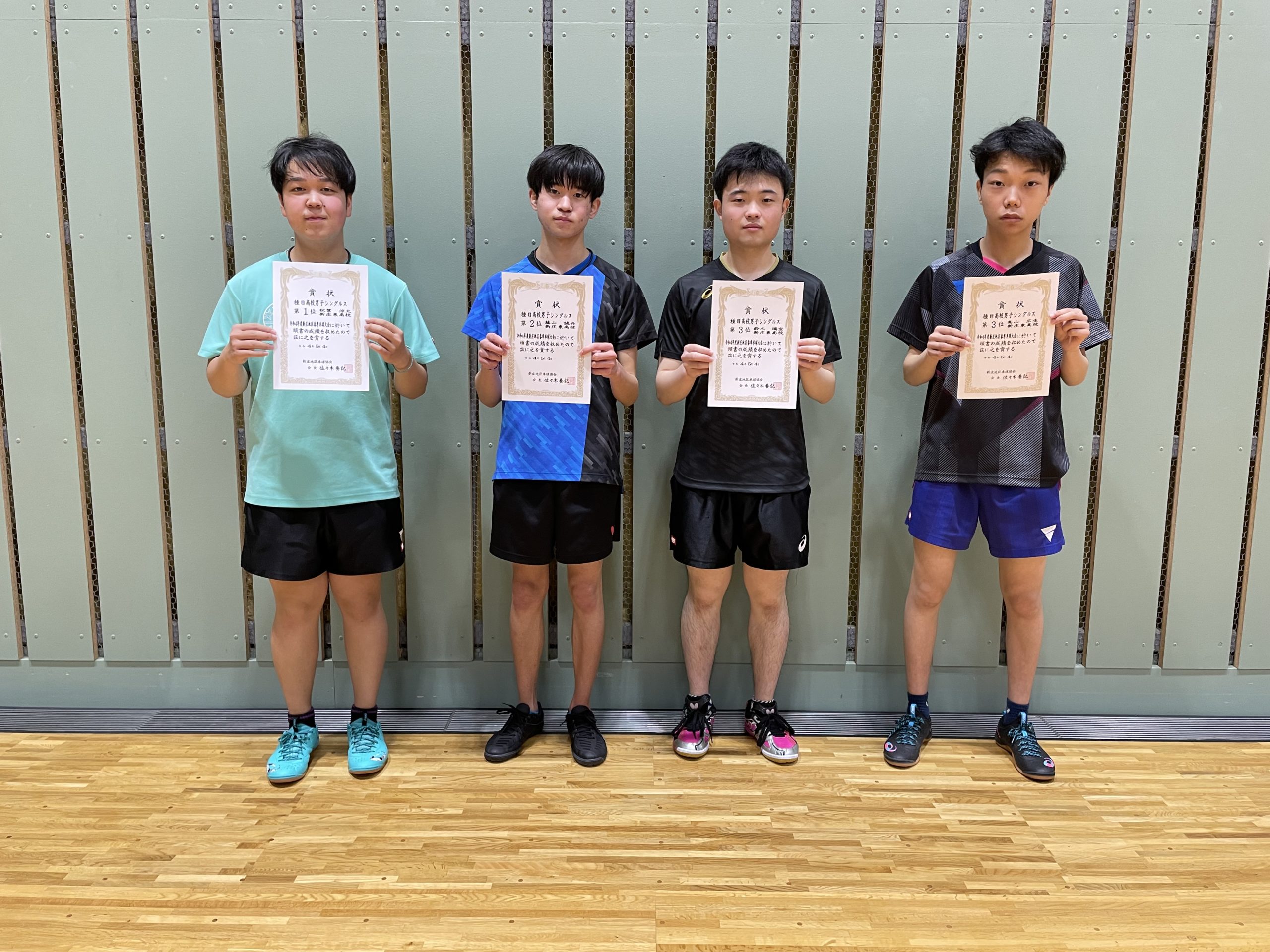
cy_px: 476
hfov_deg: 67.3
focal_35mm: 26
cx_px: 635
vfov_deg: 53.1
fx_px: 954
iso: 100
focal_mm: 4.2
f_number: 1.6
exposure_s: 1/50
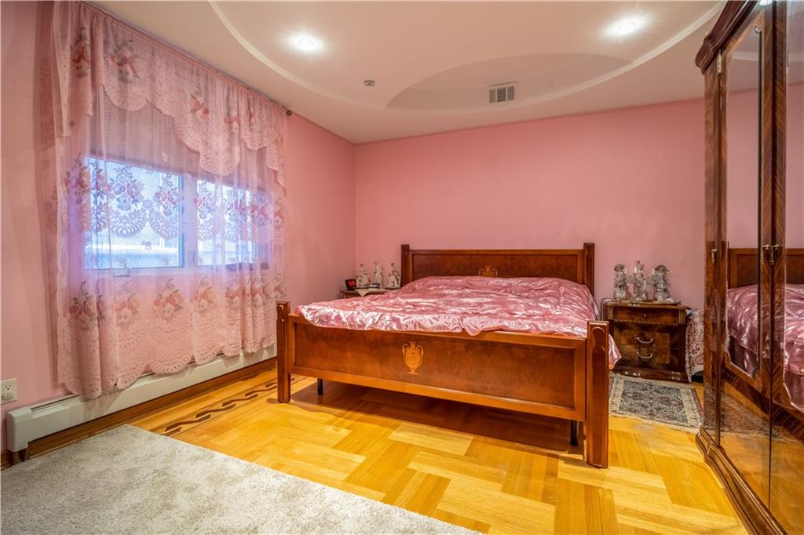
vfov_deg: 73.7
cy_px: 268
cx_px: 402
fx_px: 357
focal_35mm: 16
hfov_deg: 96.8
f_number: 8
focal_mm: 16
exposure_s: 1/30
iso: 640
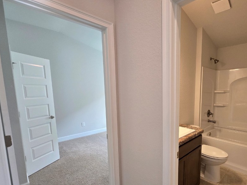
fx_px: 121
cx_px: 154
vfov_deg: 74.1
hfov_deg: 89.2
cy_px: 108
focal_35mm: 17
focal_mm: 2.2
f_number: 2.2
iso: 160
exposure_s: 1/100
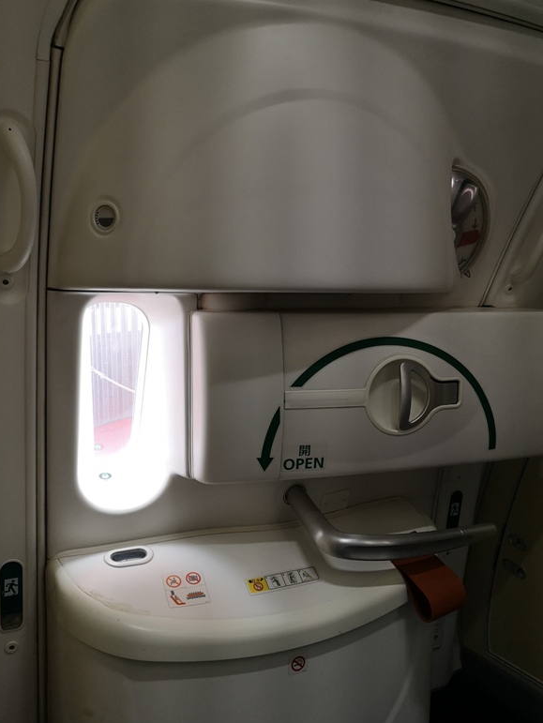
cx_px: 269
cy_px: 360
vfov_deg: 63.4
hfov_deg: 49.8
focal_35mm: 28
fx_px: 585
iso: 200
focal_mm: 3.95
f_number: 1.8
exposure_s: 1/60
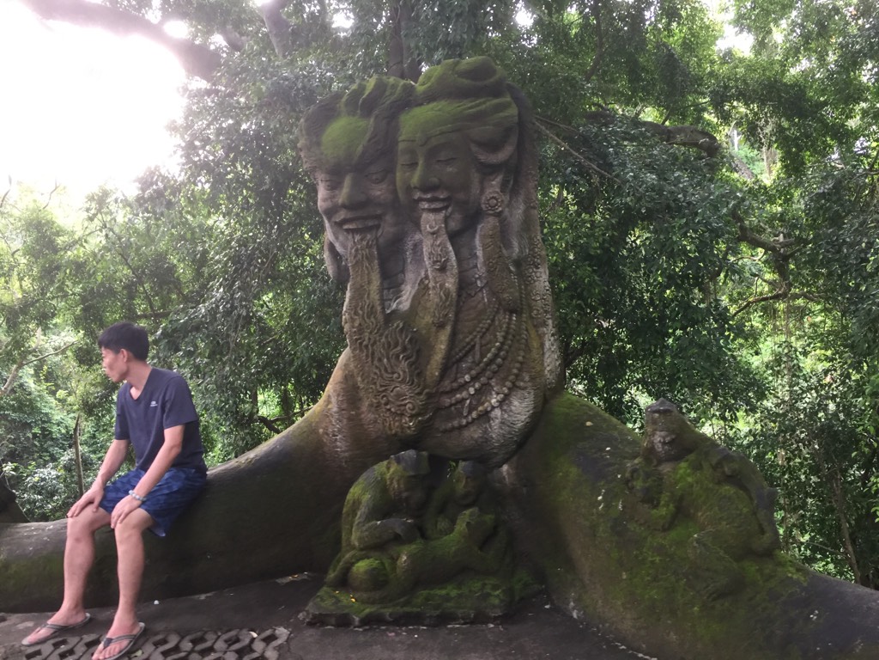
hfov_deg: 61.7
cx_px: 440
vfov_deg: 48.2
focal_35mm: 29
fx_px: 736
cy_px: 330
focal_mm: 4.15
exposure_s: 1/33
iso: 50
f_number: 2.2
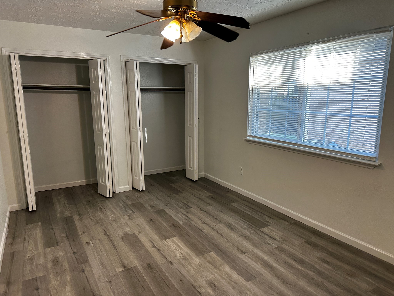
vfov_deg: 56.8
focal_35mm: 24
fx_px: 273
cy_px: 148
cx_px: 197
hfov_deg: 71.6
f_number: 1.78
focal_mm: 6.86
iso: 125
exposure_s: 1/120
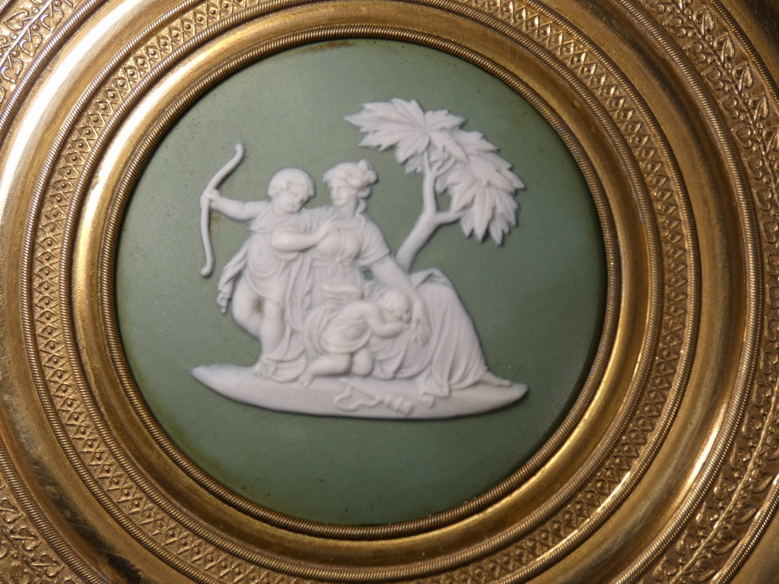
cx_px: 390
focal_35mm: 63
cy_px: 292
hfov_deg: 30.7
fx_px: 1418
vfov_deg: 23.3
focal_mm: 11.3
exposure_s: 1/200
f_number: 4.2
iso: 80
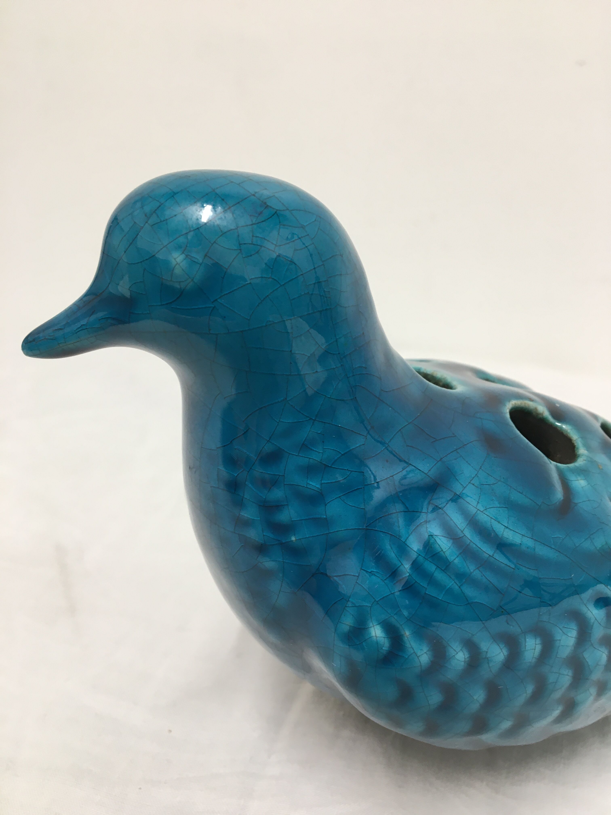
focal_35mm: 29
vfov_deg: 61.7
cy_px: 408
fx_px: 682
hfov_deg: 48.2
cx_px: 306
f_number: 2.2
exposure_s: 1/33
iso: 64
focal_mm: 4.15
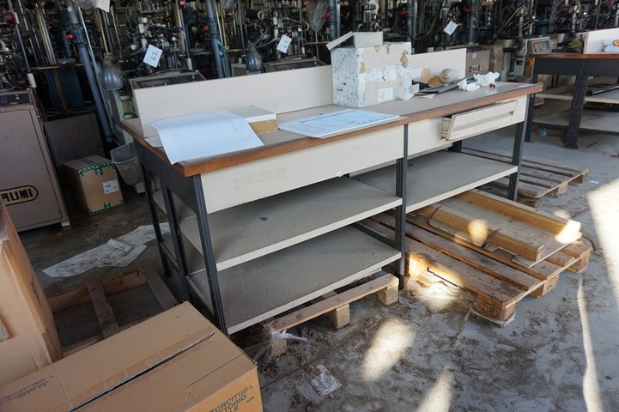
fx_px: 412
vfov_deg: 53.1
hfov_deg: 73.8
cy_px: 206
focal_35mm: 24
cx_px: 310
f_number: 4
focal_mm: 16
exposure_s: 1/60
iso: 100
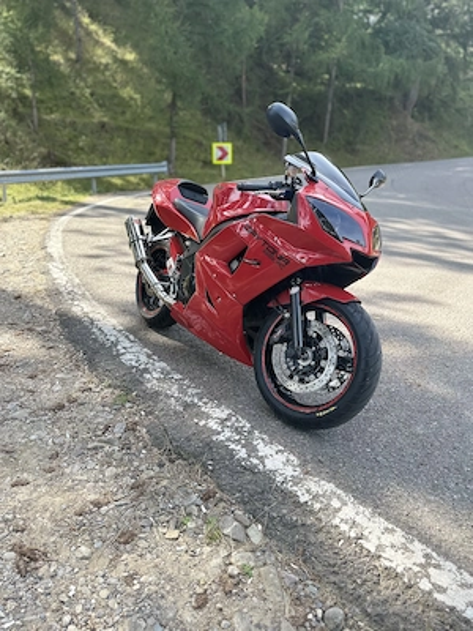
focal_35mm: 24
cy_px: 316
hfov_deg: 56.8
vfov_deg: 71.6
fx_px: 437
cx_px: 236
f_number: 1.78
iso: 80
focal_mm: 6.86
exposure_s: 1/549
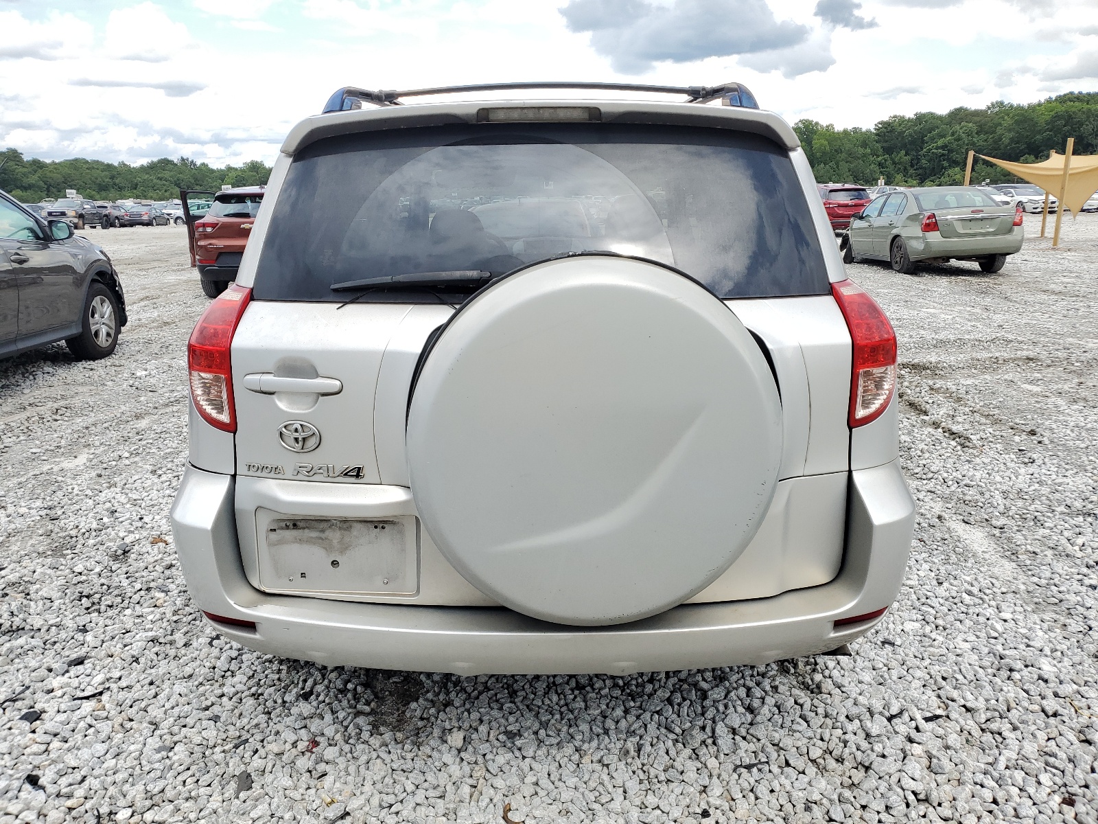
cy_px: 412
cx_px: 549
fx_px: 825
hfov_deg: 67.3
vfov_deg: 53.1
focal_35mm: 26
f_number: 1.5
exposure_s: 1/1250
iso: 50
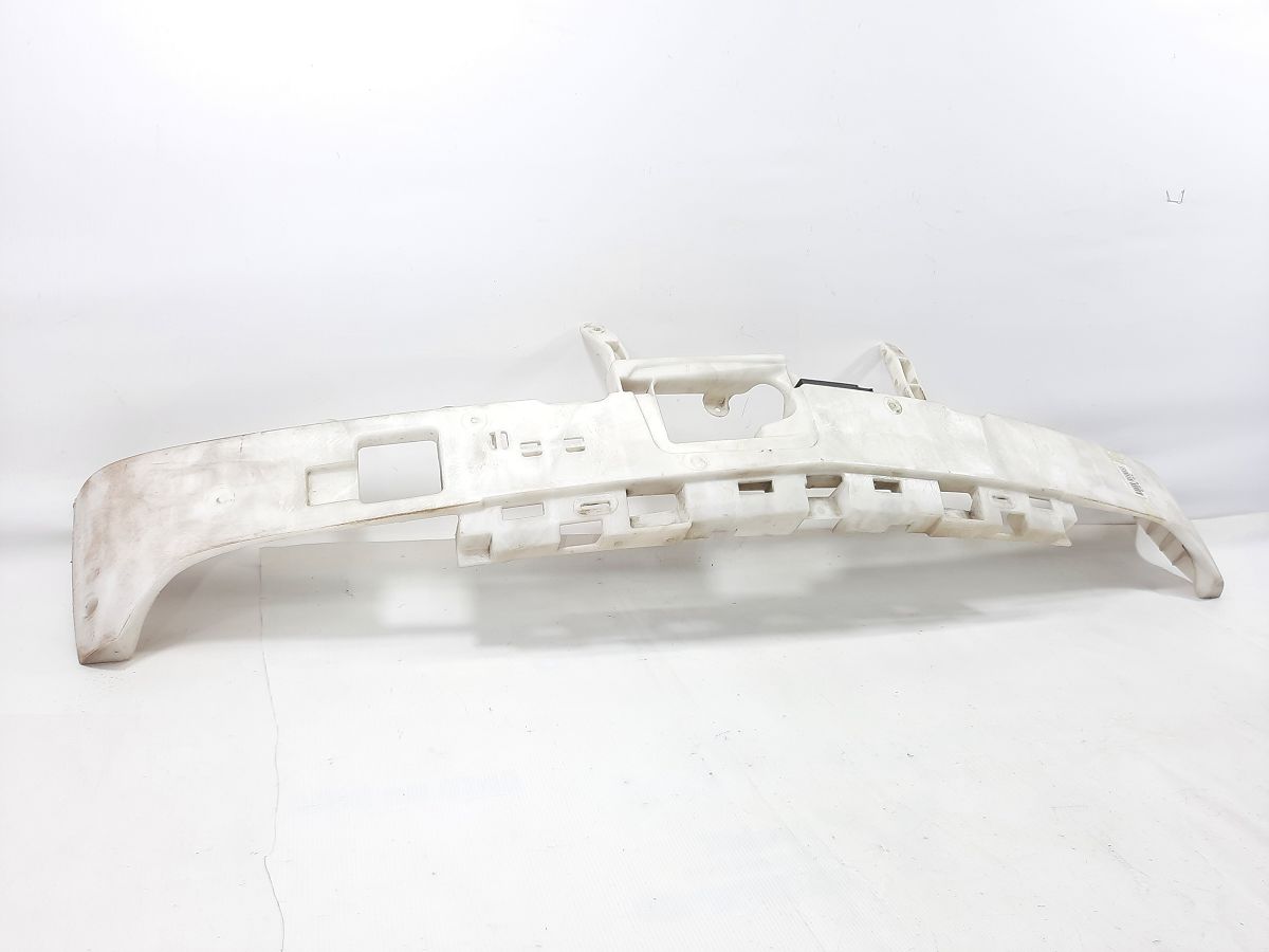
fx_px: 916
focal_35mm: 25
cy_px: 476
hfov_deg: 69.4
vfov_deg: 54.9
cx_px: 634
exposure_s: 1/50
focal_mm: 4.6
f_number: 2
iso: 40
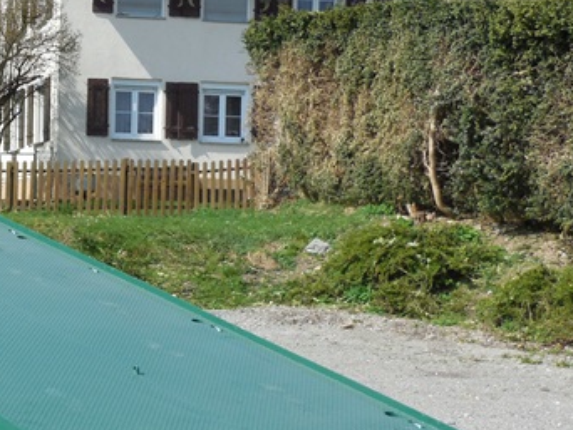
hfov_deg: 22.5
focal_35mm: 86
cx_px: 137
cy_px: 330
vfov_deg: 17.1
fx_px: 1425
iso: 125
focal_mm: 8.2
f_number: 3.8
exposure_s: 1/1000
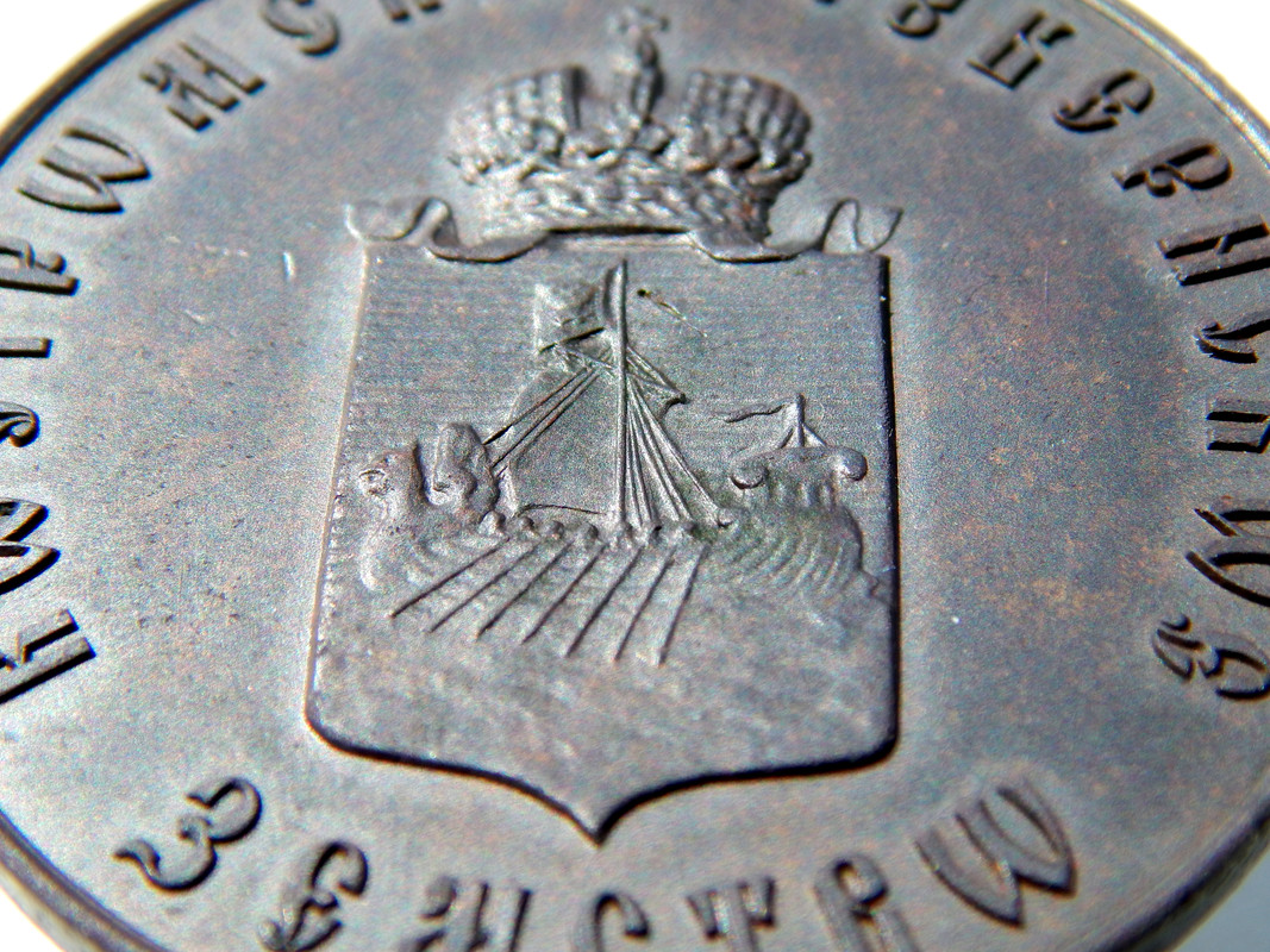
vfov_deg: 21.3
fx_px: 2531
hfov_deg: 28.2
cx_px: 635
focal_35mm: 69
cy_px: 476
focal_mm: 12.3
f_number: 4.1
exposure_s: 1/800
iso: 125
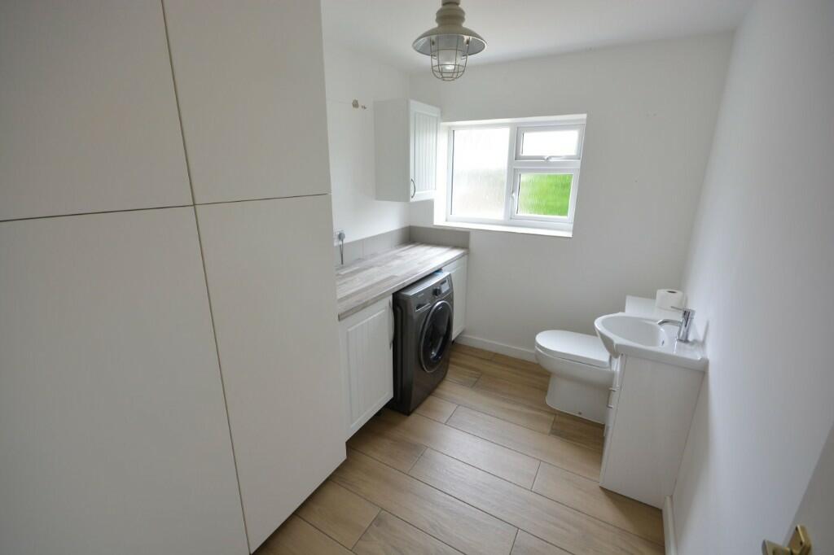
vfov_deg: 77.3
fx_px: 347
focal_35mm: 15
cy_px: 278
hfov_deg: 100.4
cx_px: 417
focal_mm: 10
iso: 400
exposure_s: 1/13
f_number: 8
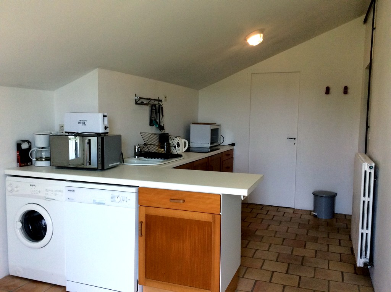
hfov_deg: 56.9
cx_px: 196
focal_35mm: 32
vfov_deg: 44.1
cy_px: 146
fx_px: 361
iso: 64
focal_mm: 3.3
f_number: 2.4
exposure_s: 1/120
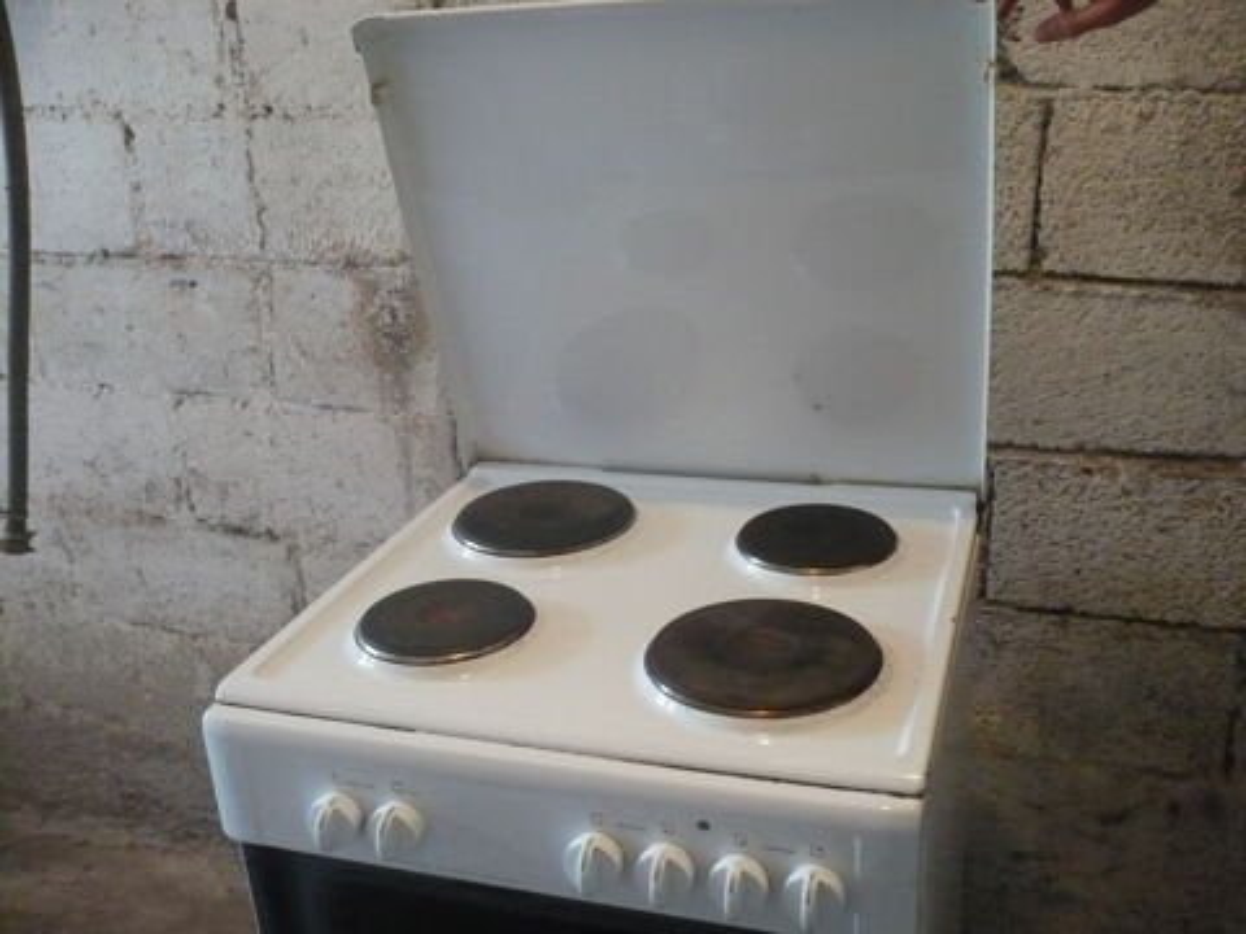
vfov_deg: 40.7
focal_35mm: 35
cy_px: 467
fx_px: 1260
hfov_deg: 52.6
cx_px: 623
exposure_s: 1/15
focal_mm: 5.8
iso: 400
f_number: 2.8
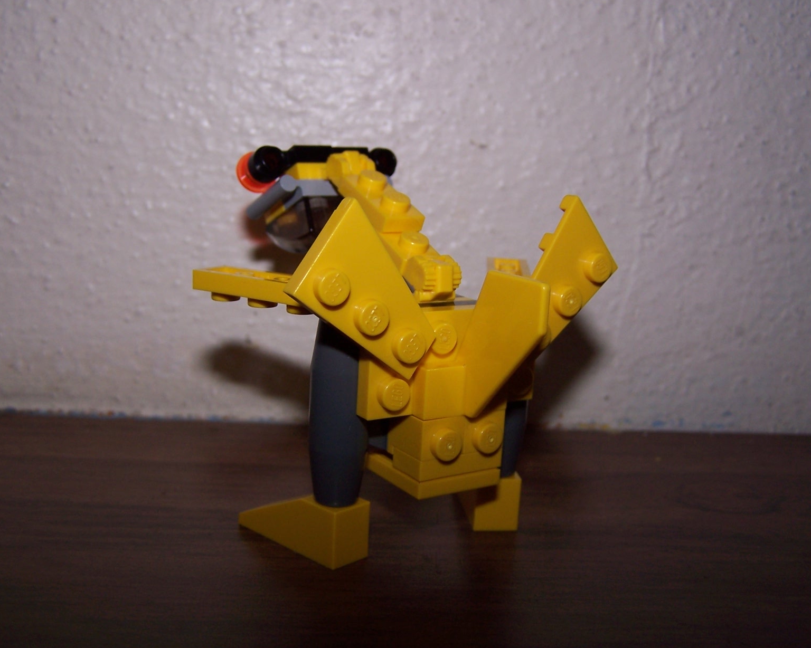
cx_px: 393
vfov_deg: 37.3
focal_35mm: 40
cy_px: 325
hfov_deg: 45.8
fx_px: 960
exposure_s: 1/60
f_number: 2.8
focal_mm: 6.3
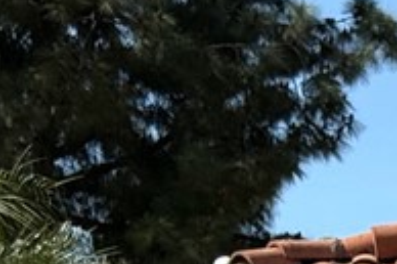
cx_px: 798
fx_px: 2909
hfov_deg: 7.5
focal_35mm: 264
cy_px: 548
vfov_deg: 5.1
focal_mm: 6.76
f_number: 1.78
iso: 64
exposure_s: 1/4329
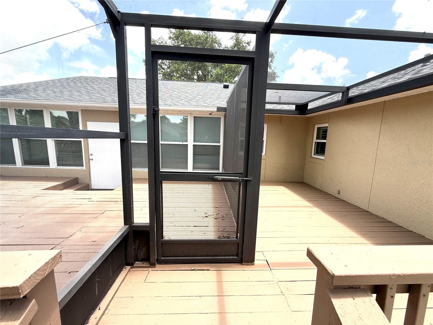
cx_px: 216
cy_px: 162
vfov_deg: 85.7
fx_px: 175
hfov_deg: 102.1
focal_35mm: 14
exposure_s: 1/212
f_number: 2.2
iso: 50
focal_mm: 2.22
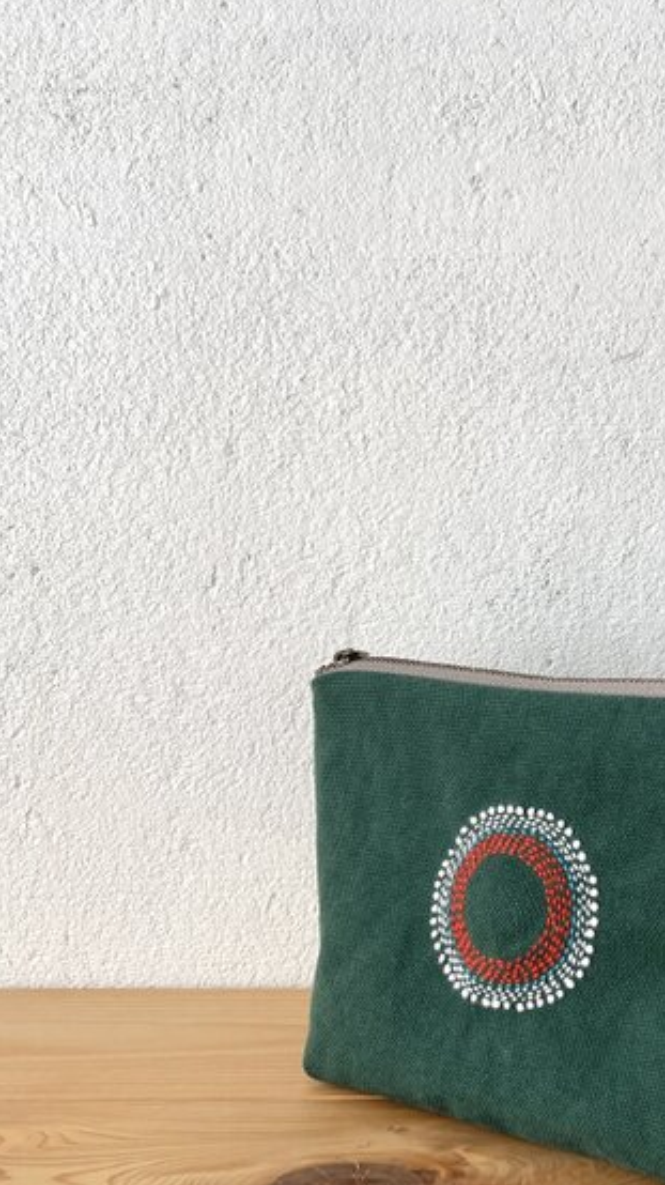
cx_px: 598
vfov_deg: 43.6
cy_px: 672
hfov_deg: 24.7
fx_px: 1476
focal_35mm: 47
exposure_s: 1/169
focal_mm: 3.99
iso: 20
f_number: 1.8
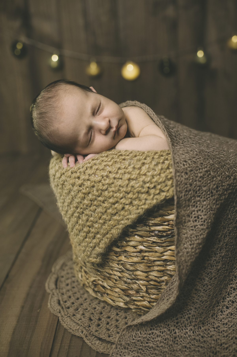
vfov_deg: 54.5
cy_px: 178
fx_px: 346
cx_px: 118
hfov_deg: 37.8
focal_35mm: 35
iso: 500
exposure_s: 1/125
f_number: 2.5
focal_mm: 35
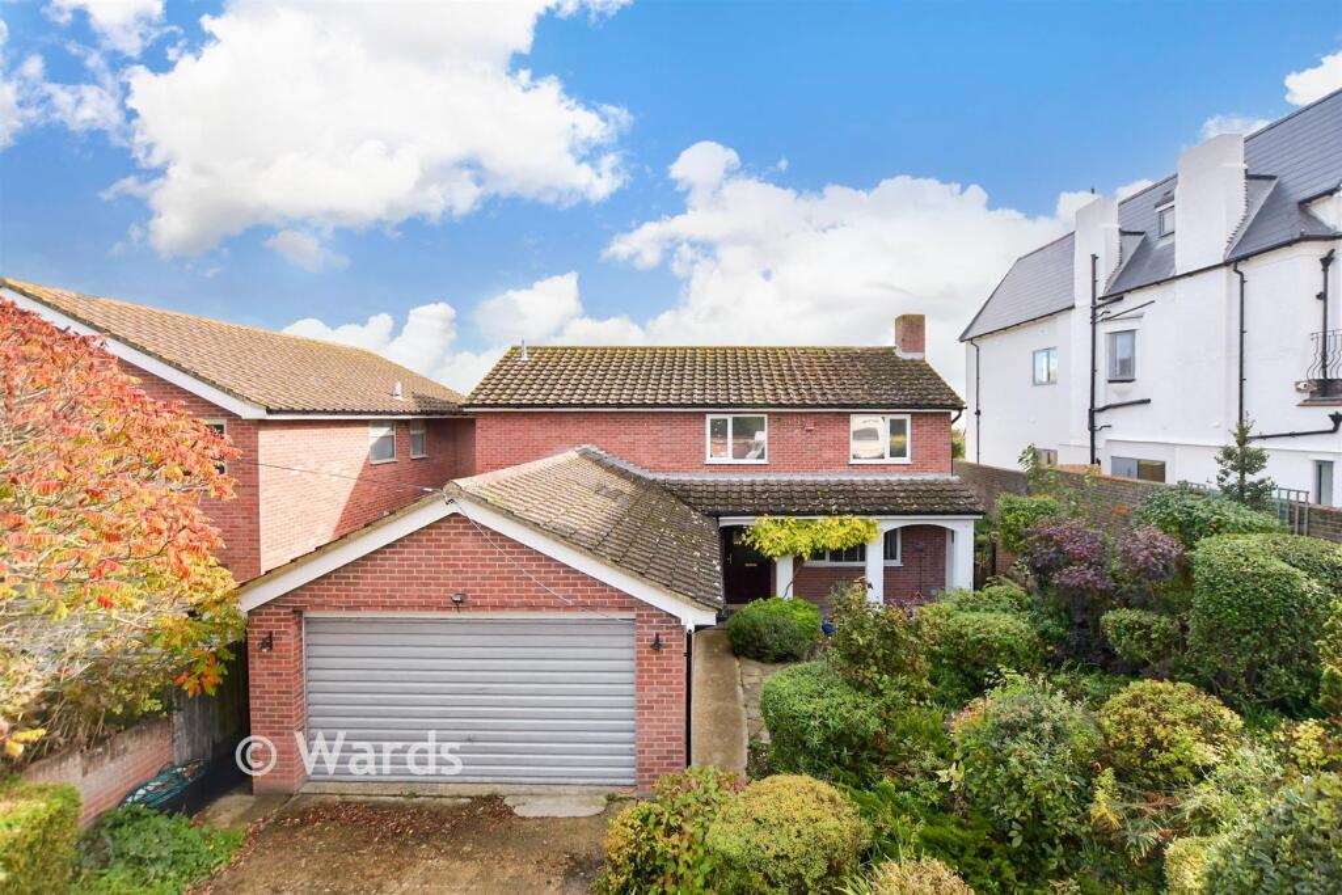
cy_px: 448
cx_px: 671
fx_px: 559
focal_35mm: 15
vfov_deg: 77.3
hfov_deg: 100.4
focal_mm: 10
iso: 500
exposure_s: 1/1600
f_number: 4
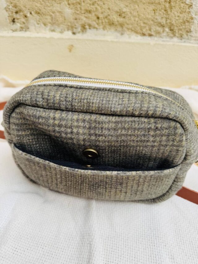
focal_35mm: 24
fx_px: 183
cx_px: 99
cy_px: 132
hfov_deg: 56.8
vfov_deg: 71.6
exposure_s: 1/671
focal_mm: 6.76
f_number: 1.78
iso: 80
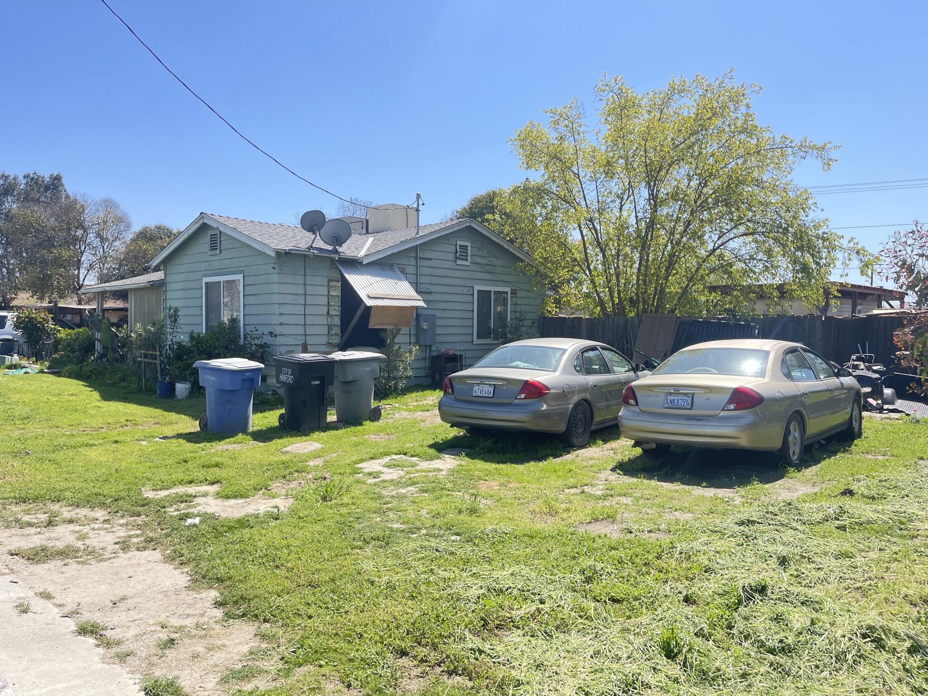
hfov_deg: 67.3
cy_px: 348
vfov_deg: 53.1
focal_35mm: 26
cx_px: 464
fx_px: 697
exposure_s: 1/1475
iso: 32
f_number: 1.6
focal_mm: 5.1
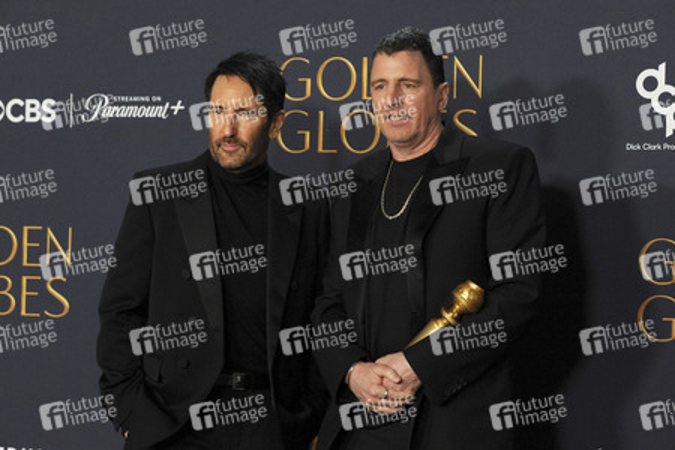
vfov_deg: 11.4
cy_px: 225
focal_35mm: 120
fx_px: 2250
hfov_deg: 17.1
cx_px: 338
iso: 2500
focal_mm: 120
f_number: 5.6
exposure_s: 1/160
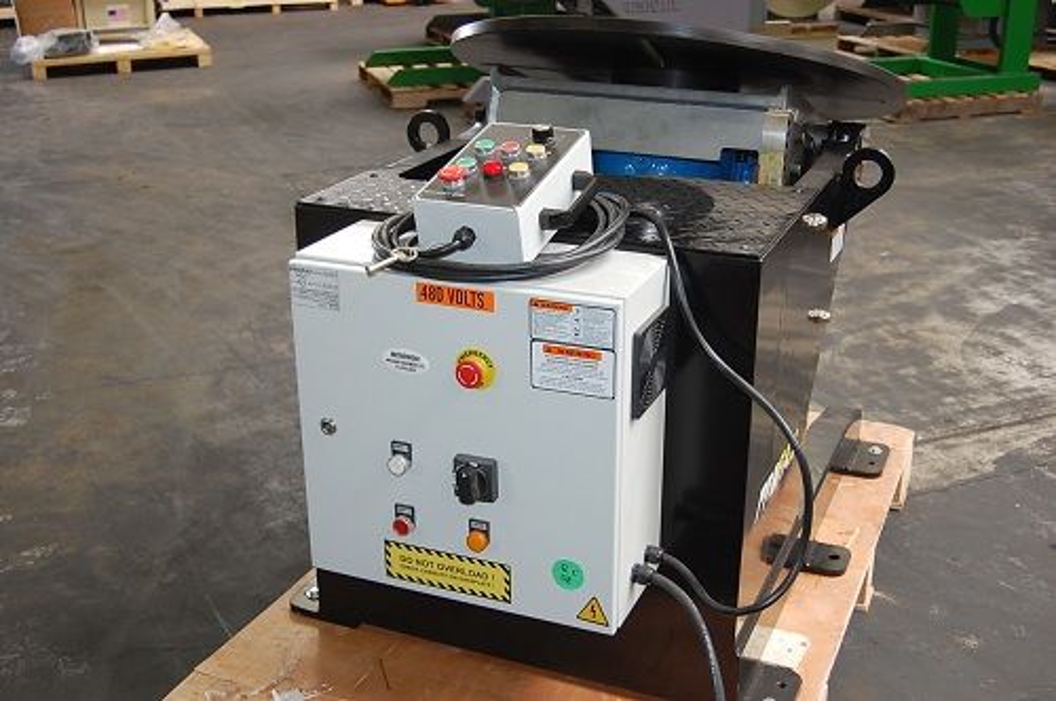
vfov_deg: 29.8
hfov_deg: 43.7
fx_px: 1318
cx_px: 528
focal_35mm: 45
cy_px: 350
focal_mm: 30
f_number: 4.2
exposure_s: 1/60
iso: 400
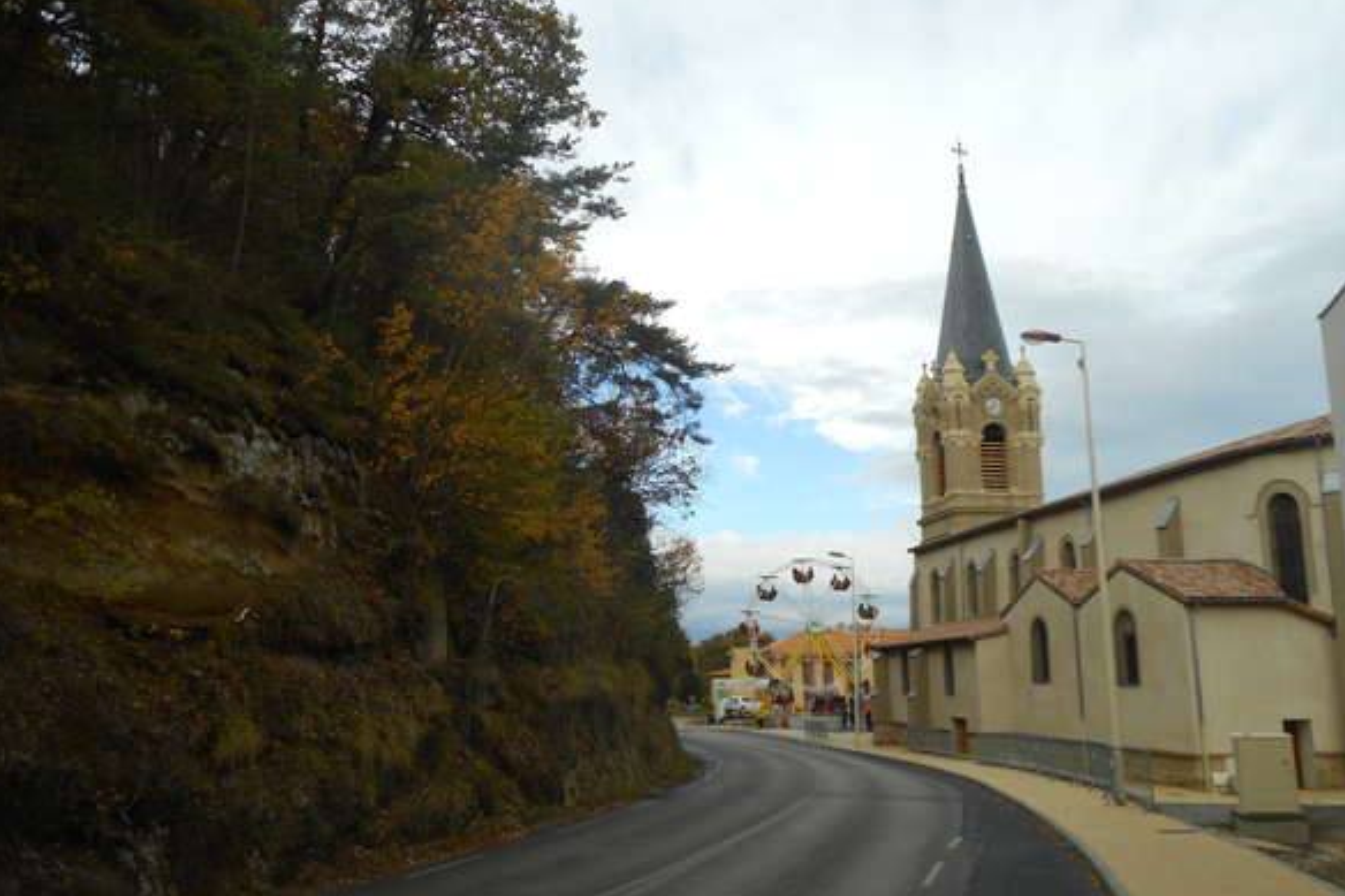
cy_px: 458
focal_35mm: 31
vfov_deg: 42.3
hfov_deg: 60.3
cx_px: 677
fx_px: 1158
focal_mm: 5.2
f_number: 4
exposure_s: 1/400
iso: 80
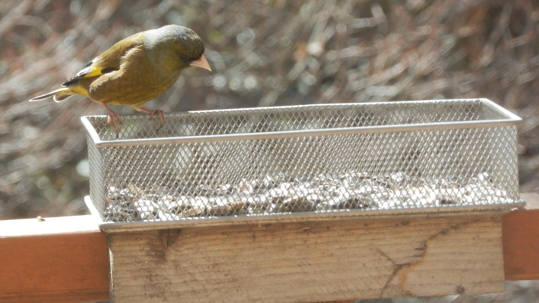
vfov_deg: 3.1
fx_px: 5688
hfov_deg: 5.4
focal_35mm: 398
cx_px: 270
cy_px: 109
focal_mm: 65.2
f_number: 6.8
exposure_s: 1/200
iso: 400
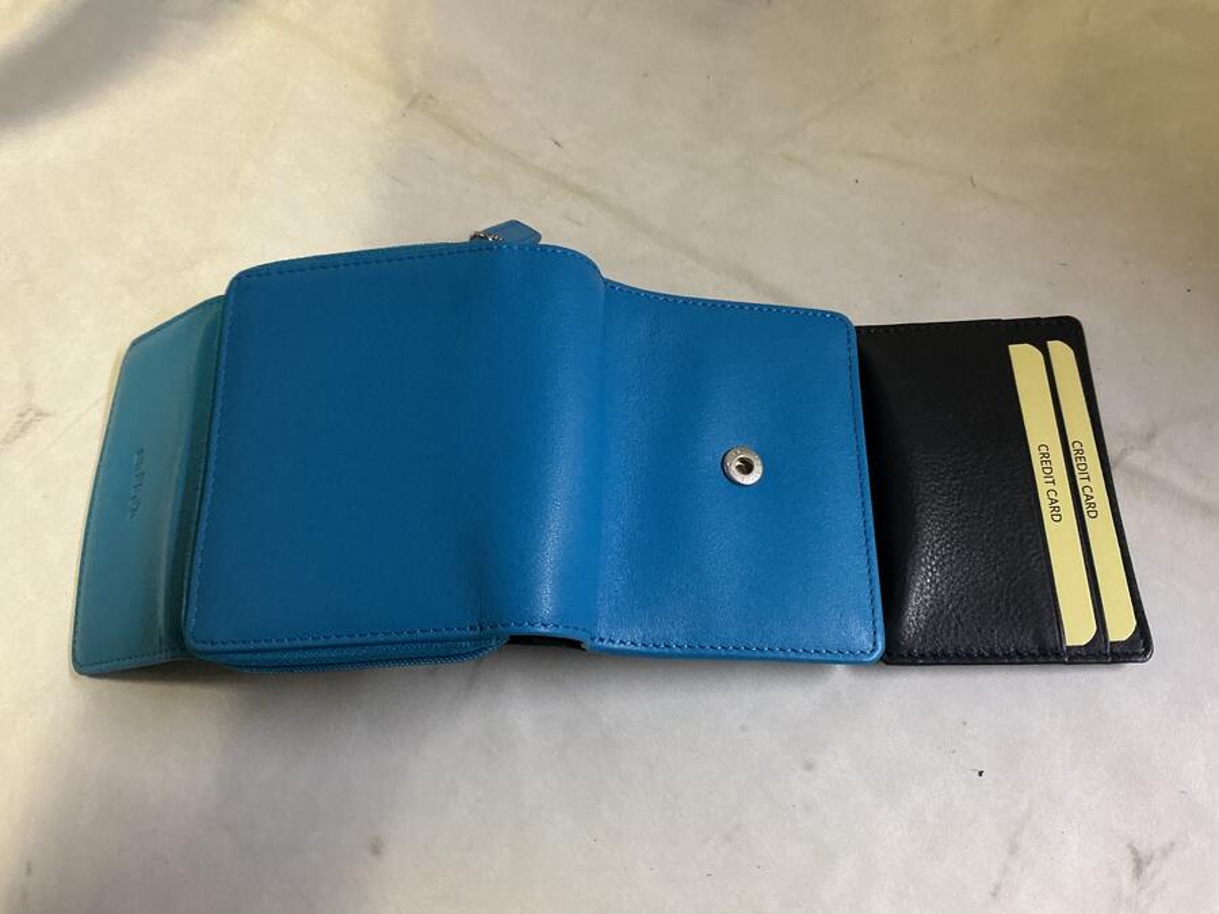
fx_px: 1021
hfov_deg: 61.7
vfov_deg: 48.2
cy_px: 457
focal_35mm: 29
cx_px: 610
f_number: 1.8
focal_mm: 3
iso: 160
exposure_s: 1/50
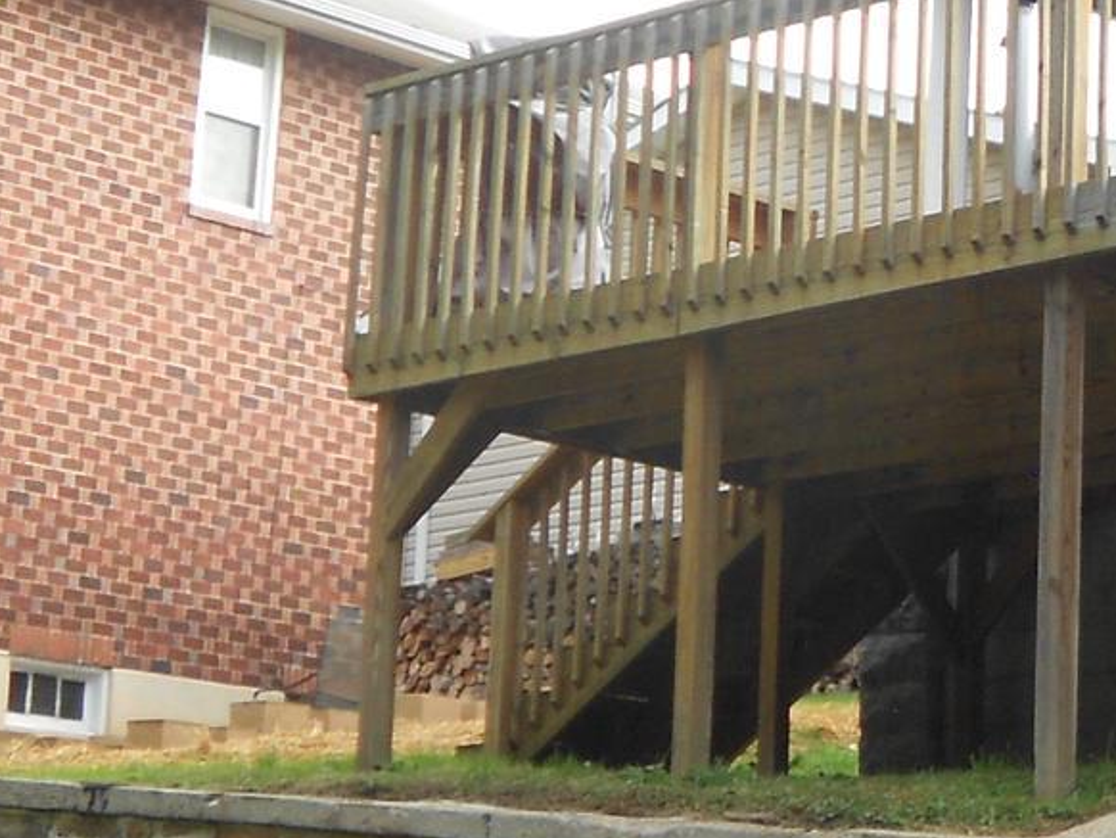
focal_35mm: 197
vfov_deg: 7.5
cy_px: 395
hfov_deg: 9.7
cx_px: 1743
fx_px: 6354
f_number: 4.9
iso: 80
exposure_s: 1/160
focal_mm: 10
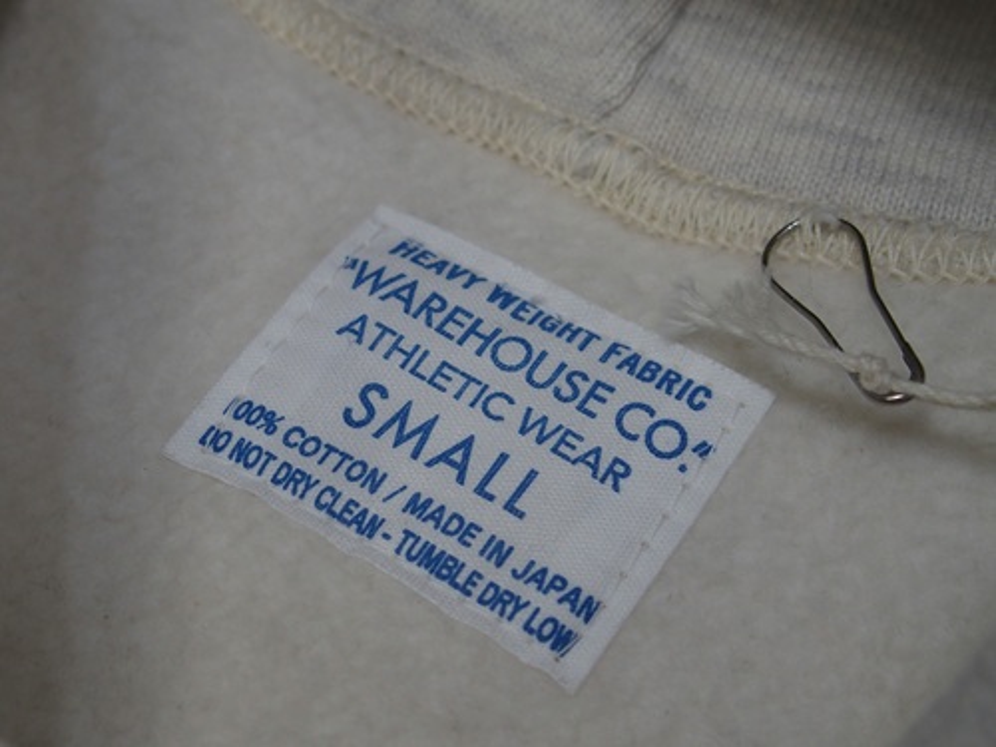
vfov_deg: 29.1
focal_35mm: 50
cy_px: 374
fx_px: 1439
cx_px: 498
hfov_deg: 38.2
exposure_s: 1/100
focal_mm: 10.8
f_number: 2.8
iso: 125
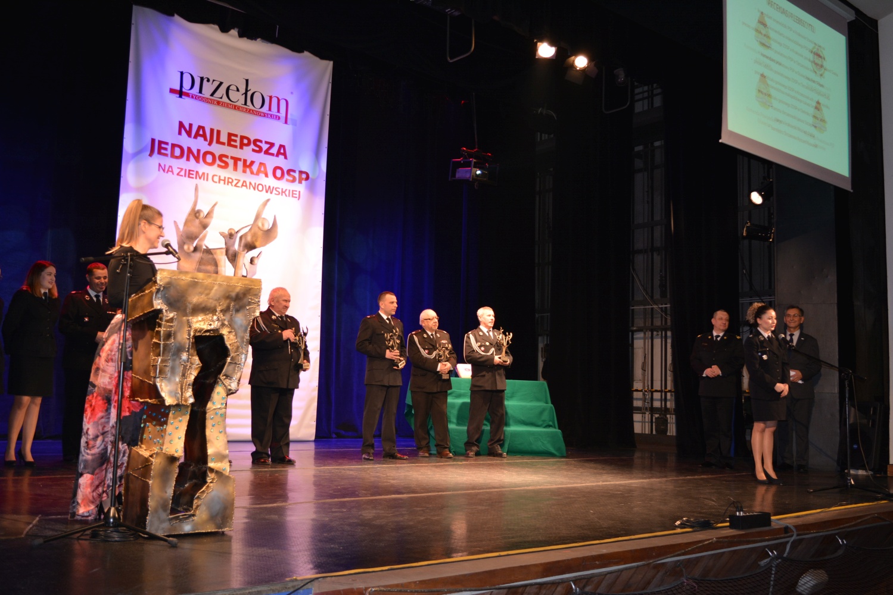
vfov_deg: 38.4
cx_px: 446
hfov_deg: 55.1
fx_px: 856
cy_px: 298
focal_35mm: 34
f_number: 3.8
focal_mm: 23
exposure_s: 1/60
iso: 500
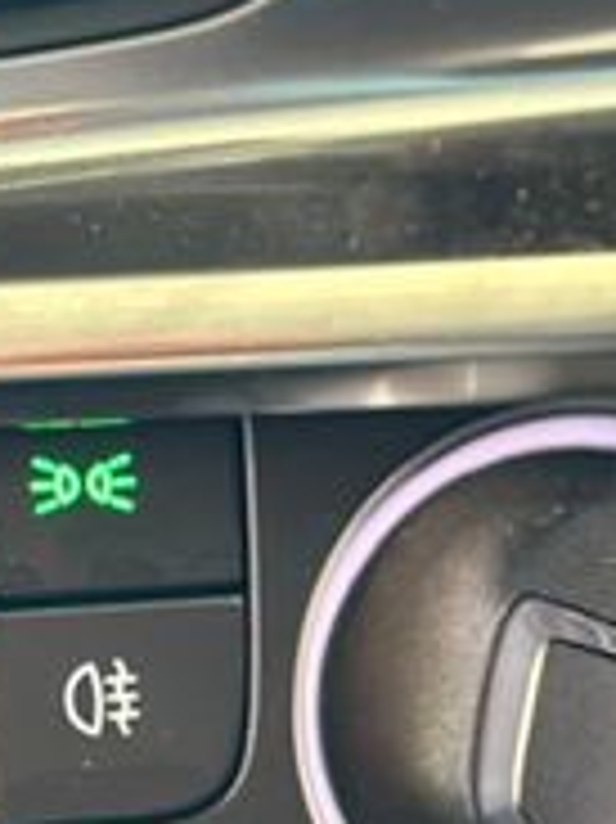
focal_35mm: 168
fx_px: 3991
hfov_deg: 8.8
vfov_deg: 11.7
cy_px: 657
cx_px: 153
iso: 500
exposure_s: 1/40
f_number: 1.78
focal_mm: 6.86
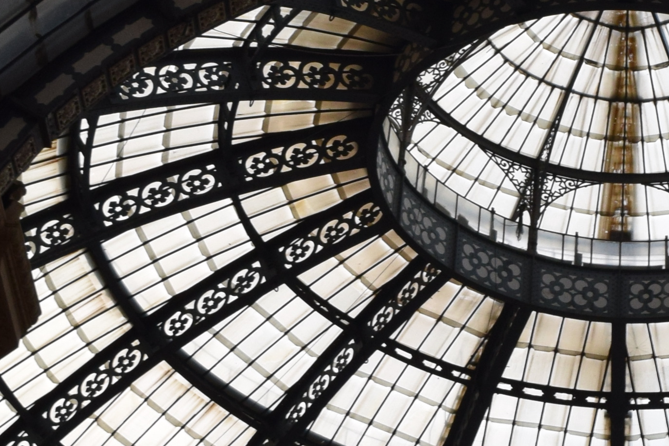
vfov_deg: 8.4
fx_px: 3032
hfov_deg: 12.3
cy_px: 373
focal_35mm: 163
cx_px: 782
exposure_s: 1/200
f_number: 7.1
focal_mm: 25
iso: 400
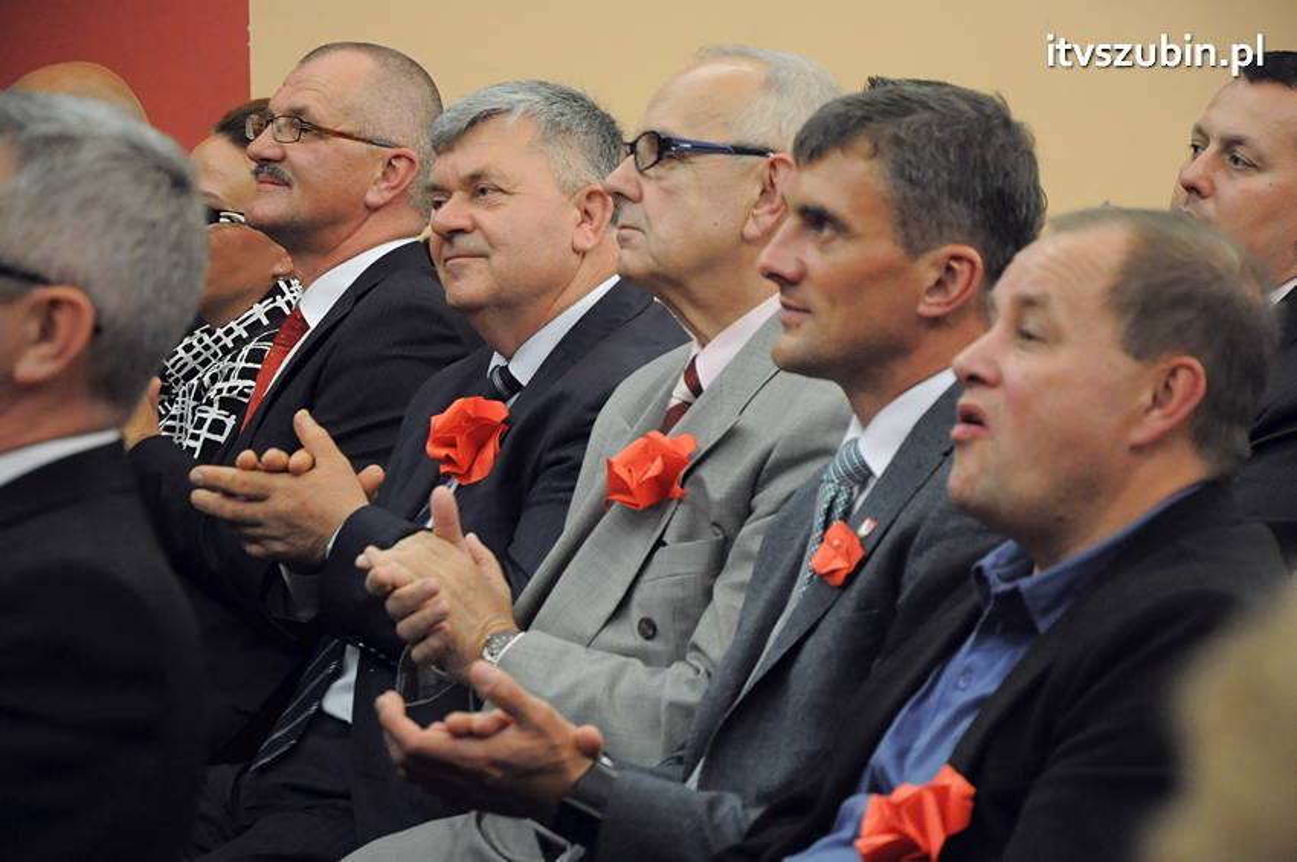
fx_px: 5669
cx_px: 648
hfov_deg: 13.1
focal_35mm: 158
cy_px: 431
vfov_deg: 8.7
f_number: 5.6
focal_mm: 105
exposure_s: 1/80
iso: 2500
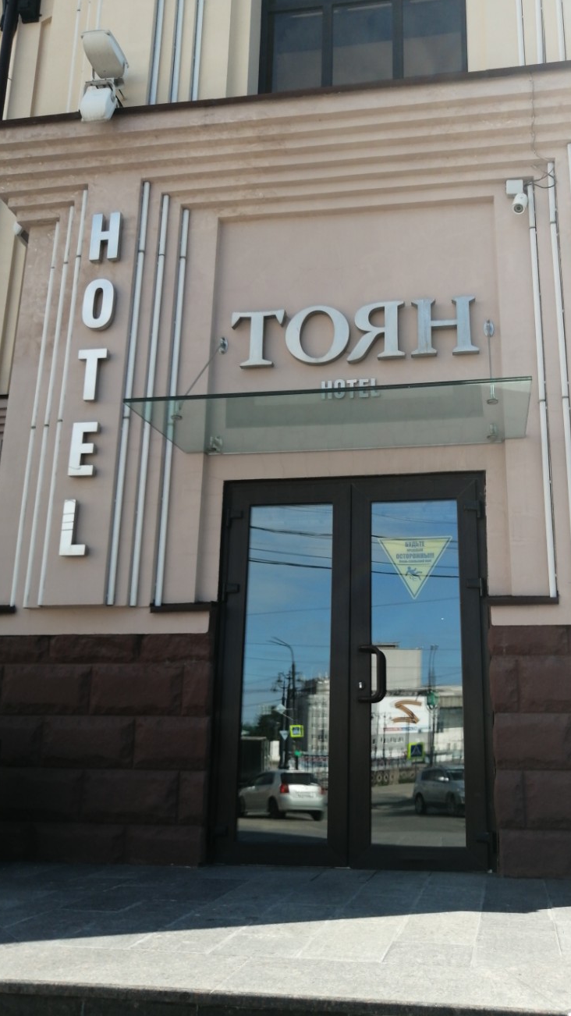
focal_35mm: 29
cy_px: 513
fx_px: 781
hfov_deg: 39.8
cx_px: 368
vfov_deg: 66.1
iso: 50
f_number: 1.8
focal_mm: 3.62
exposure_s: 1/556
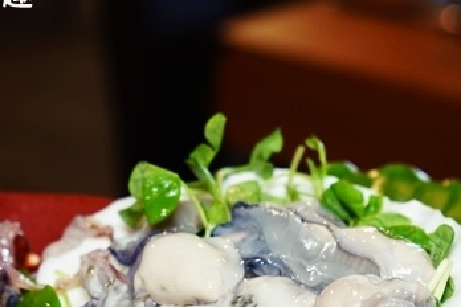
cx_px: 221
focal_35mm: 92
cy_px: 296
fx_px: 1178
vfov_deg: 14.7
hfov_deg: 22.1
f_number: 4
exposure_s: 1/60
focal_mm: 40
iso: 1250
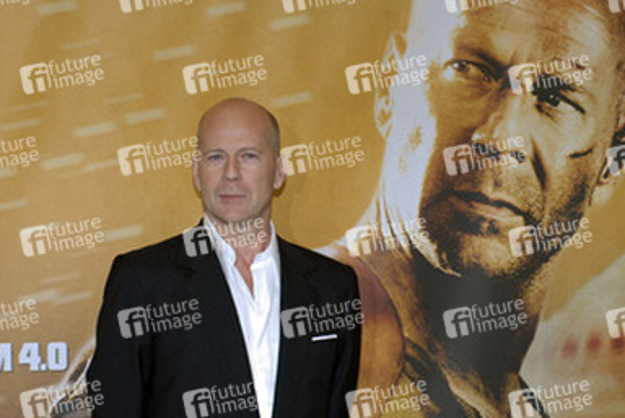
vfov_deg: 9.8
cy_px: 197
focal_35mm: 140
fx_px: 2433
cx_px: 342
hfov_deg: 14.6
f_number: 5
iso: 400
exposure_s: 1/100
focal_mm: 80
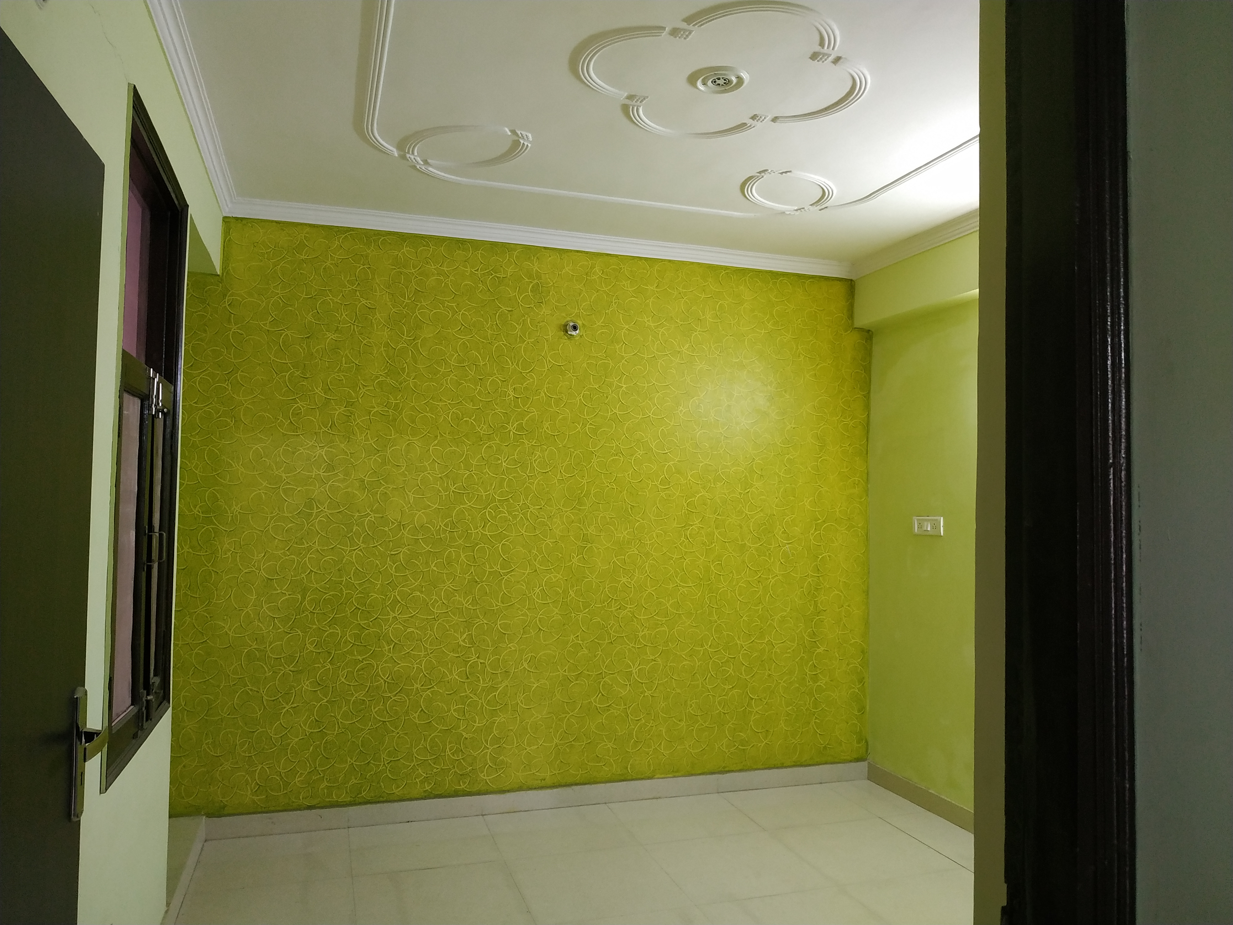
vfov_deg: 56.8
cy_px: 462
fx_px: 855
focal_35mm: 24
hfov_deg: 71.6
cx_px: 616
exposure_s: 1/25
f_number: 1.9
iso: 320
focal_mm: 3.94
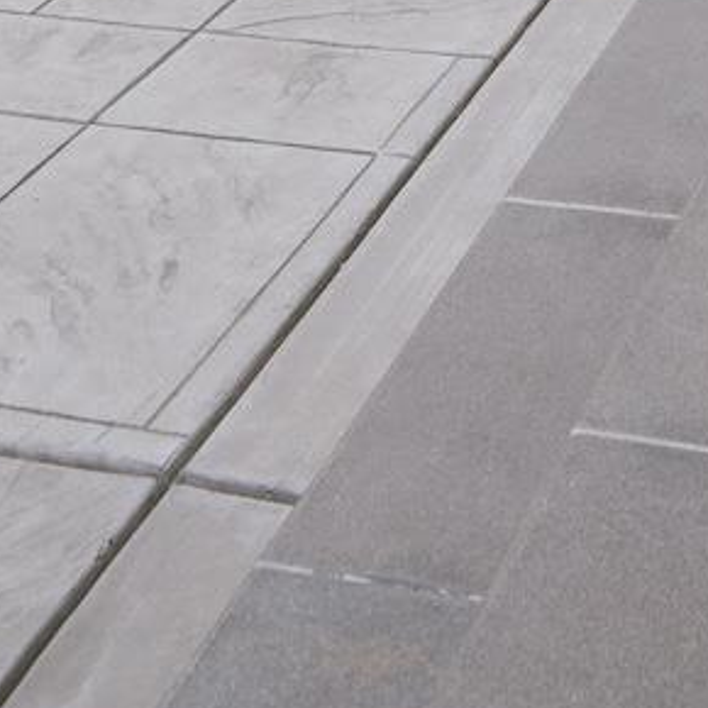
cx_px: 781
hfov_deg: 19.7
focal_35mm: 84
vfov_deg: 15.0
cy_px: -870
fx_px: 1944
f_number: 7.1
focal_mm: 14
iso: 200
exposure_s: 1.3
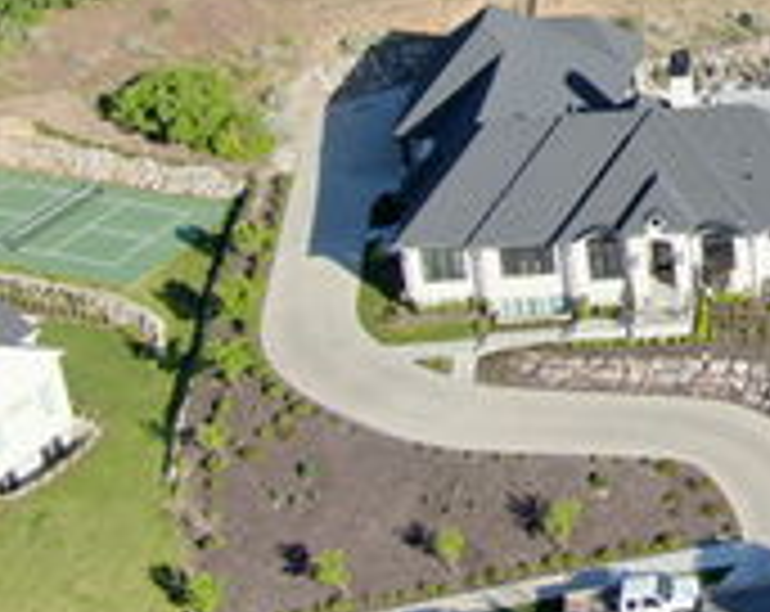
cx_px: 1148
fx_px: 1933
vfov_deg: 17.5
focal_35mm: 85
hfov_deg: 19.6
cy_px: -27
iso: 100
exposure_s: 1/640
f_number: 3
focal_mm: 5.11
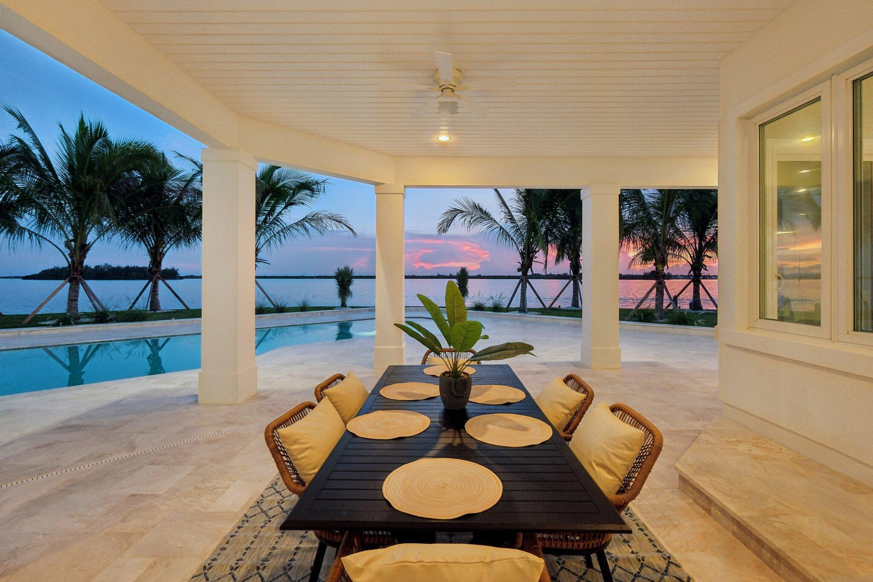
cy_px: 291
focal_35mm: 15
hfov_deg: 100.4
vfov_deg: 77.3
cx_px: 436
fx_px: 364
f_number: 8
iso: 400
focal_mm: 10
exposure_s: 1/30
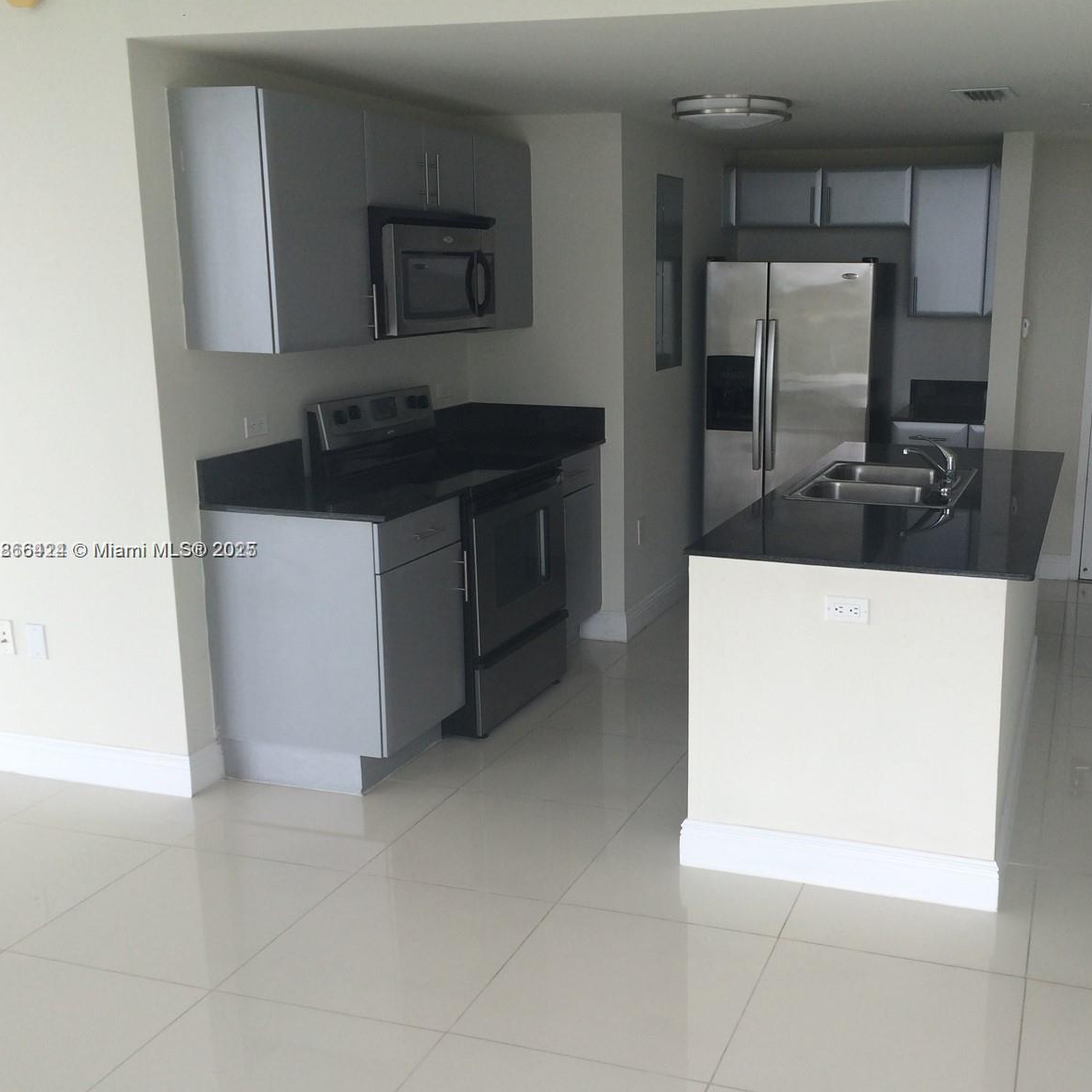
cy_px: 551
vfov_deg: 46.0
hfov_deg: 45.5
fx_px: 1285
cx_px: 701
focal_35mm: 36
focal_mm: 4.12
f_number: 2.2
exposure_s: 1/179
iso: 32
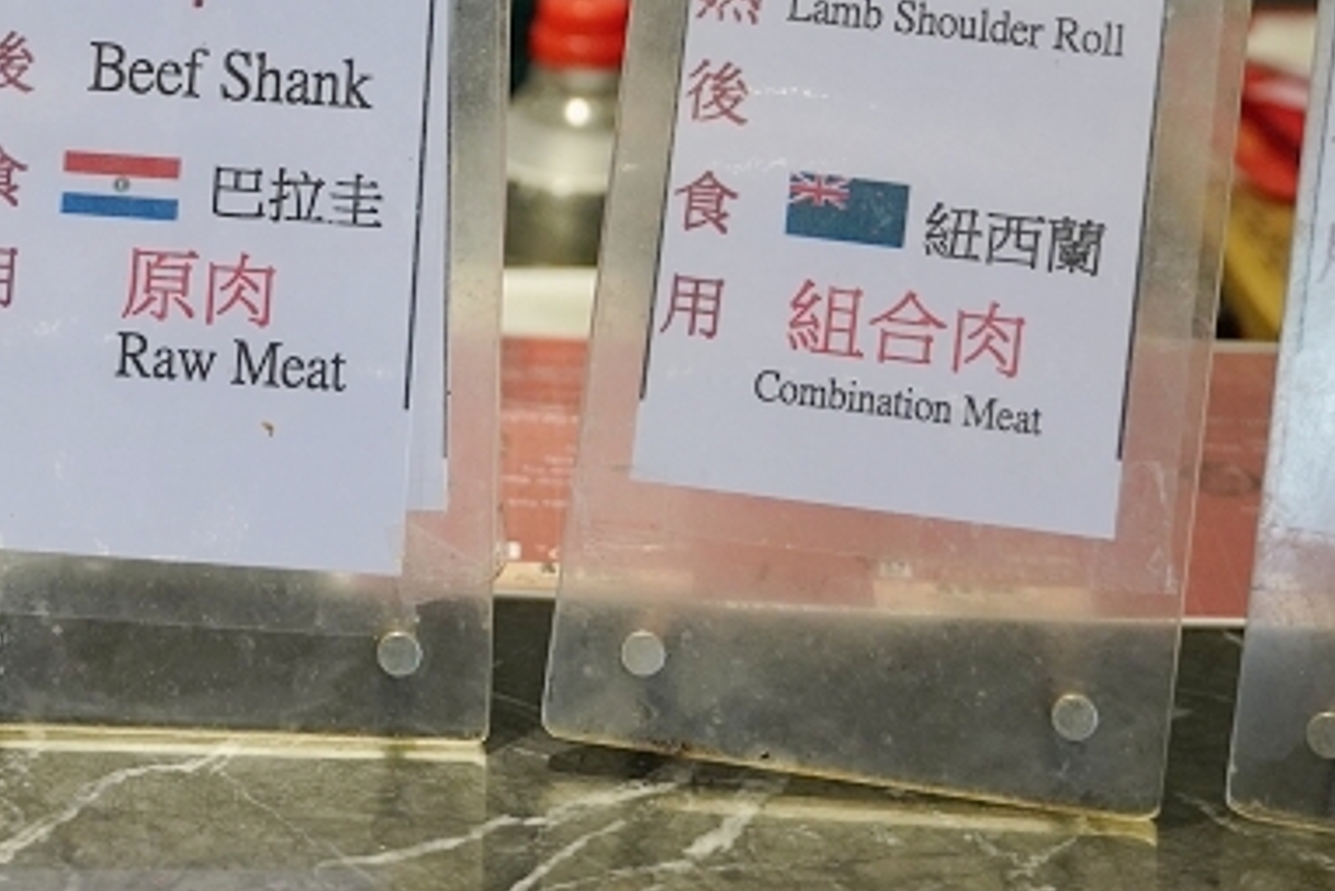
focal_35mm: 110
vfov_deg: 12.2
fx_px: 4080
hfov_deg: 18.4
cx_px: 283
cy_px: -164
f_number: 2.8
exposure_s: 1/160
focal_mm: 35
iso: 1600
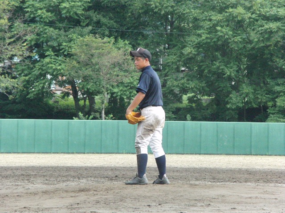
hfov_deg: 8.5
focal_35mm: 232
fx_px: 1910
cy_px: 106
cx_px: 142
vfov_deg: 6.4
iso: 800
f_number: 4.4
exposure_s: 1/400
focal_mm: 41
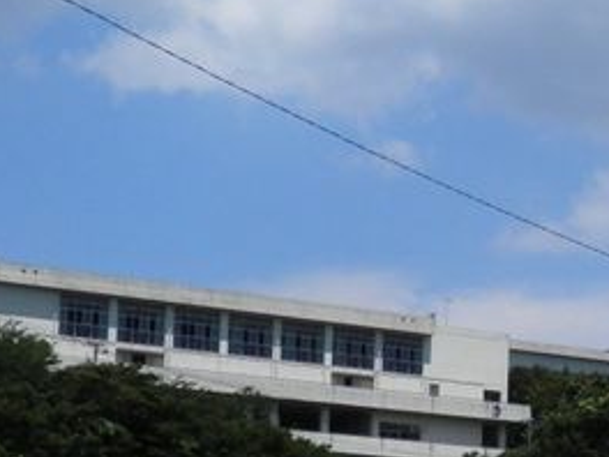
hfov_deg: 16.6
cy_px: 575
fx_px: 1970
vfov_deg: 12.8
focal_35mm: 112
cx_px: 800
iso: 80
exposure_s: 1/320
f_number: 10.1
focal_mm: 6.6
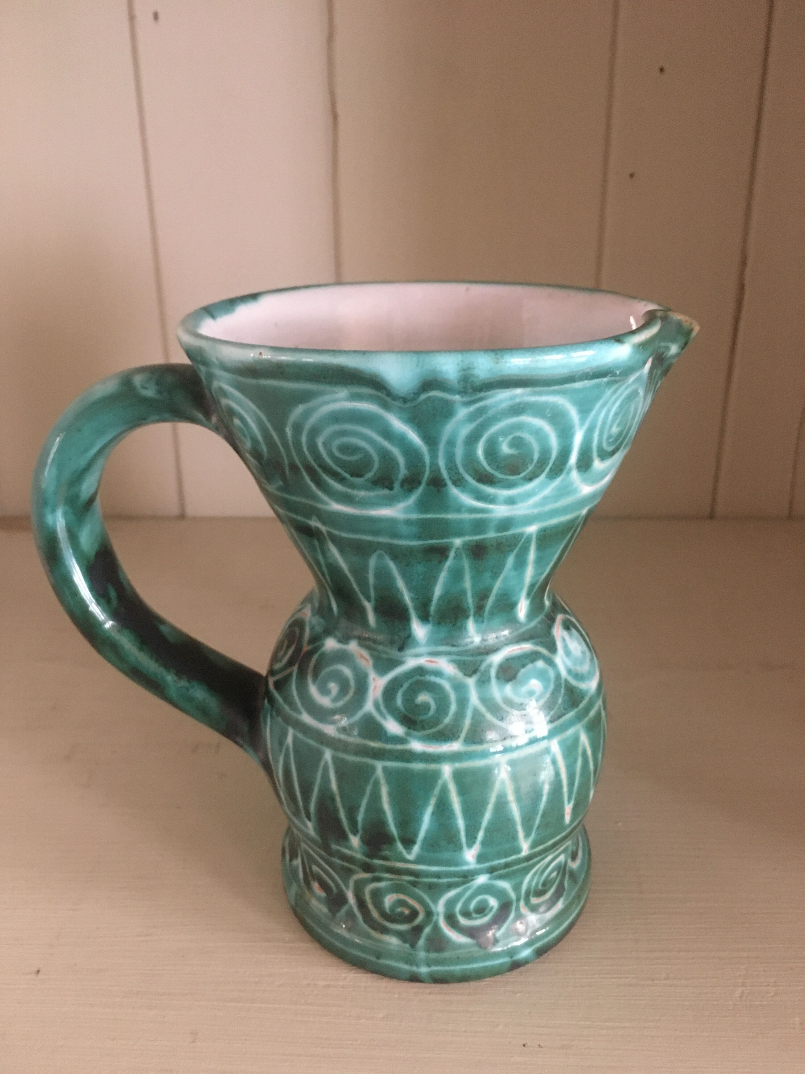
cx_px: 402
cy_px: 537
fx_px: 899
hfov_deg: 48.2
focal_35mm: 29
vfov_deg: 61.7
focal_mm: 4.15
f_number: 2.2
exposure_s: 1/17
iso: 400
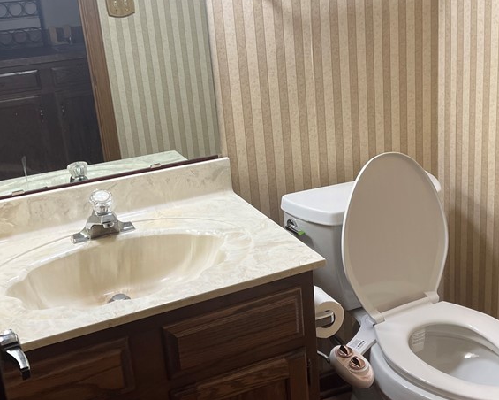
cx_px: 281
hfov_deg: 40.3
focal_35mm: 46
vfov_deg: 32.7
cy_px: 175
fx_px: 679
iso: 125
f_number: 1.6
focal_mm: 5.1
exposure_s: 1/120
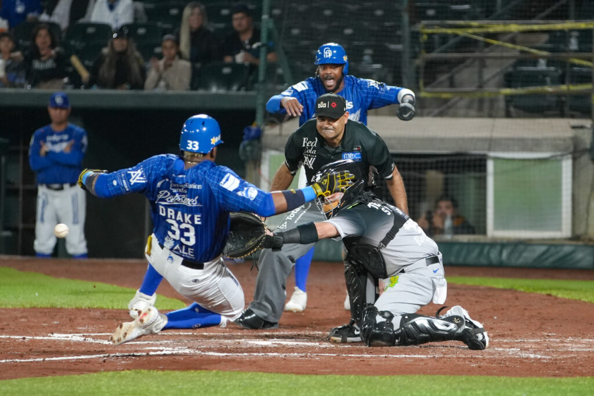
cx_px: 297
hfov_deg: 10.3
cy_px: 198
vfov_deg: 6.9
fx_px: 3300
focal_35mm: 200
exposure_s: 1/1250
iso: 3200
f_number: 2.8
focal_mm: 200
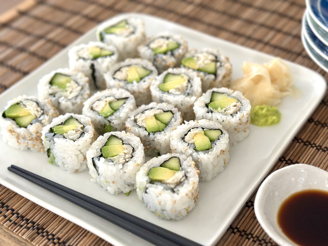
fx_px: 455
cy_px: 123
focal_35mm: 48
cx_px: 164
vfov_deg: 30.3
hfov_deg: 39.7
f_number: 1.78
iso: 125
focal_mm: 6.86
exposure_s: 1/85
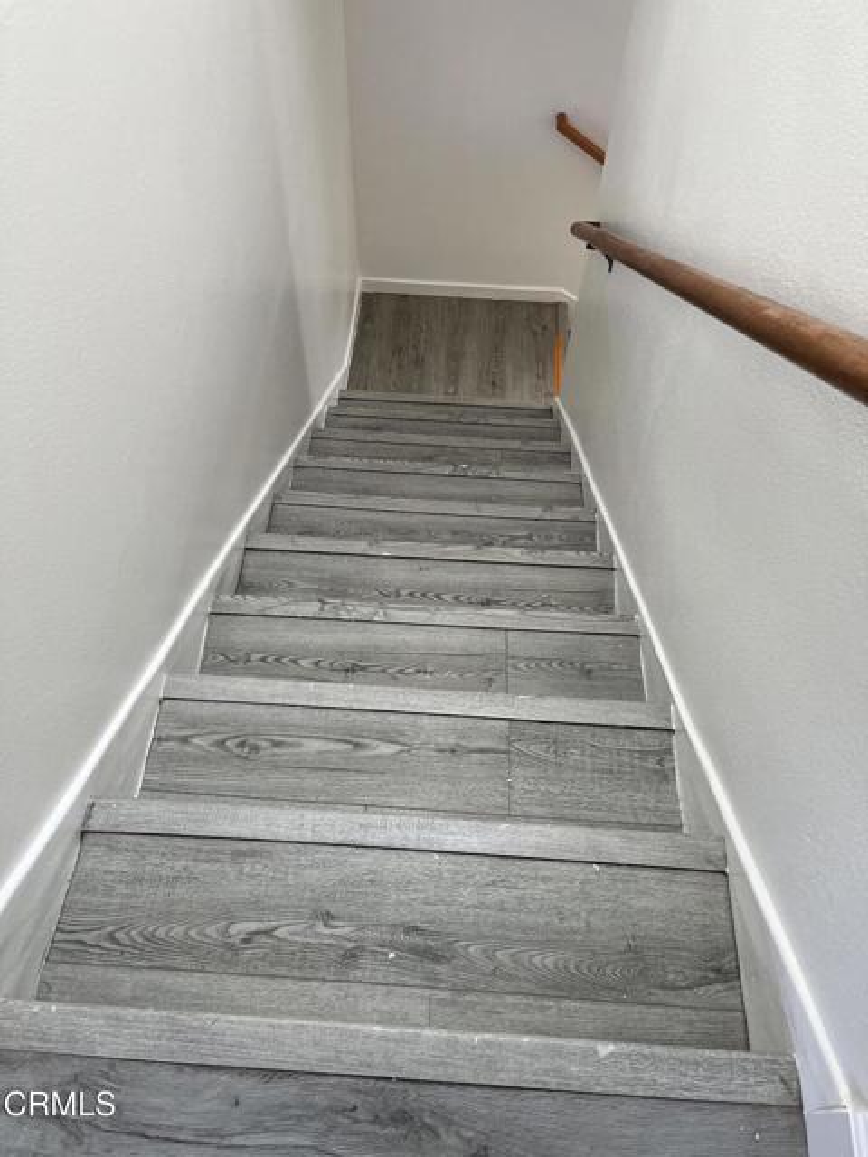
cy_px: 578
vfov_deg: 67.3
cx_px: 434
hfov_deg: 53.1
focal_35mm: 26
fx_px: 869
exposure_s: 1/122
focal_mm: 5.1
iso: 100
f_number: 1.6
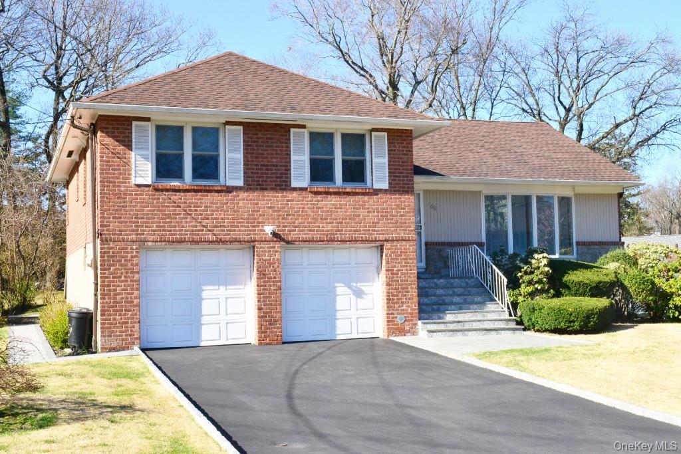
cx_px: 340
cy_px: 227
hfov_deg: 43.6
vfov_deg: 29.9
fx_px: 851
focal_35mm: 45
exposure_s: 1/250
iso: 1250
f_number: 22
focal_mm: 45
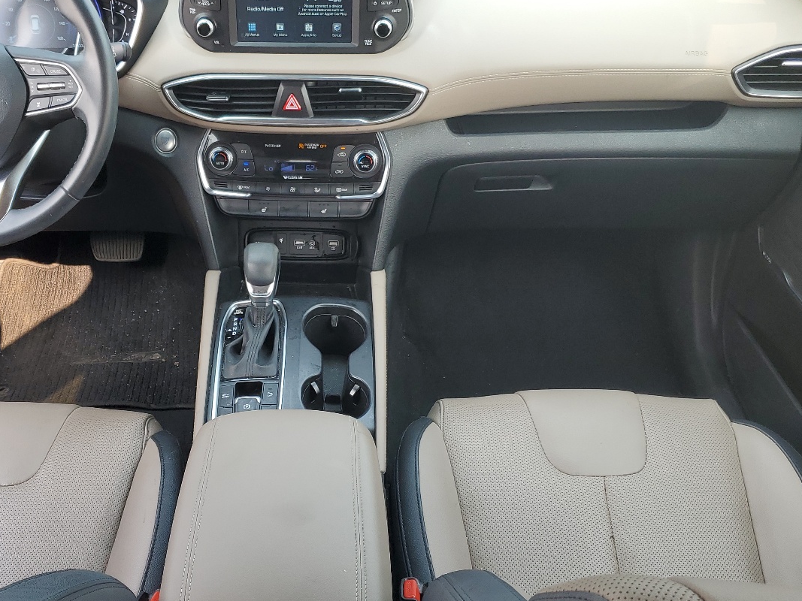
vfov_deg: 36.7
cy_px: 358
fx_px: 903
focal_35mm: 39
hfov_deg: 47.3
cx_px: 288
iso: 50
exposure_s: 1/182
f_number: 1.5
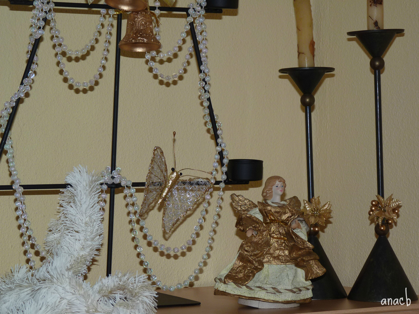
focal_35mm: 122
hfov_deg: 16.1
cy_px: 157
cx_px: 210
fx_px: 1477
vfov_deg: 12.1
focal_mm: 21.6
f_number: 3.6
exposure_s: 1/40
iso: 100
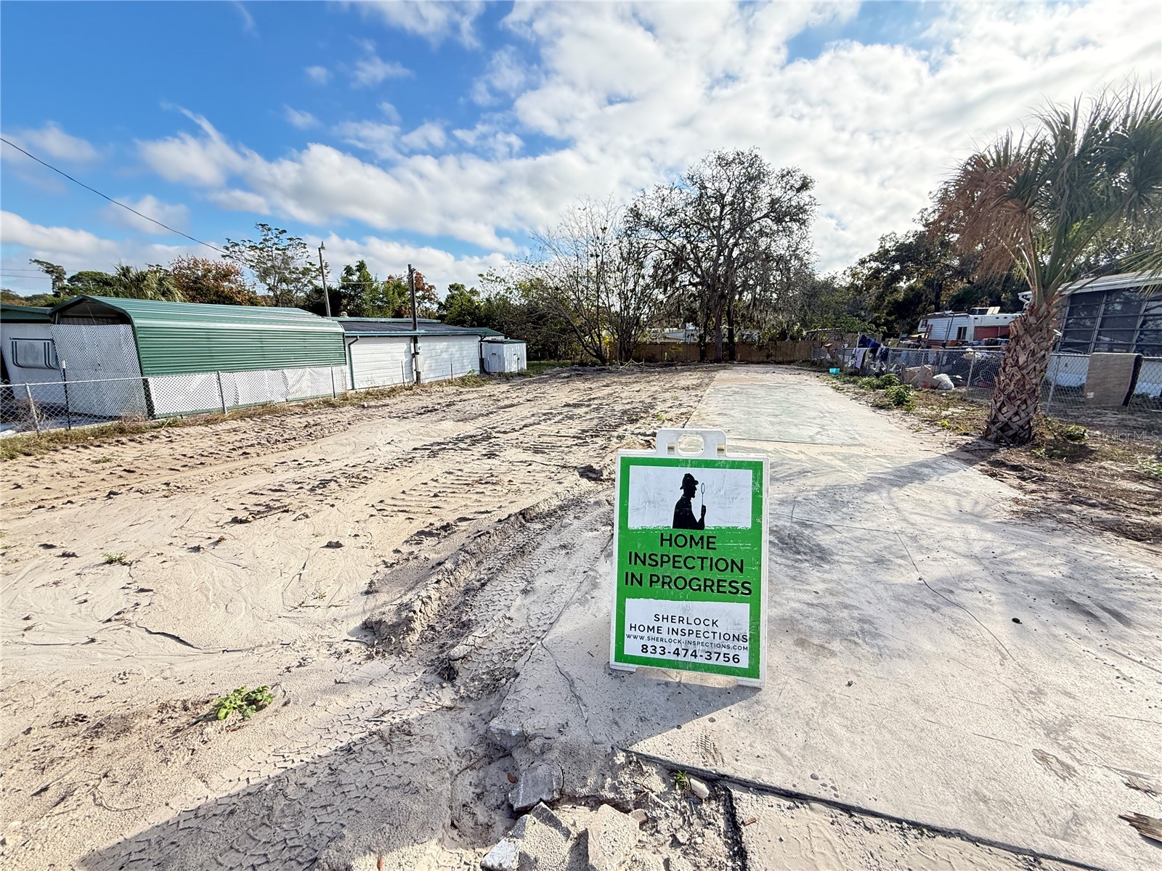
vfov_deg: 85.7
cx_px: 581
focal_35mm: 14
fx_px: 470
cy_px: 436
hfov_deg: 102.1
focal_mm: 2.22
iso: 64
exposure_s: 1/658
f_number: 2.2
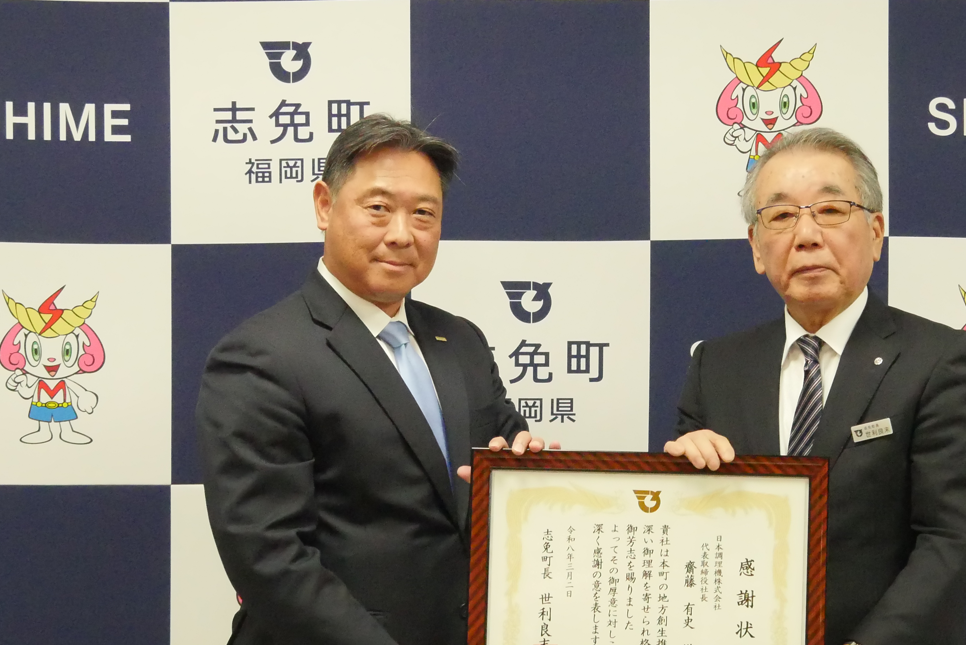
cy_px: 399
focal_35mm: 102
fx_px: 2739
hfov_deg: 19.9
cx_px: 631
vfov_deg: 13.4
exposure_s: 1/250
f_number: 5
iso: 6400
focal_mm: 26
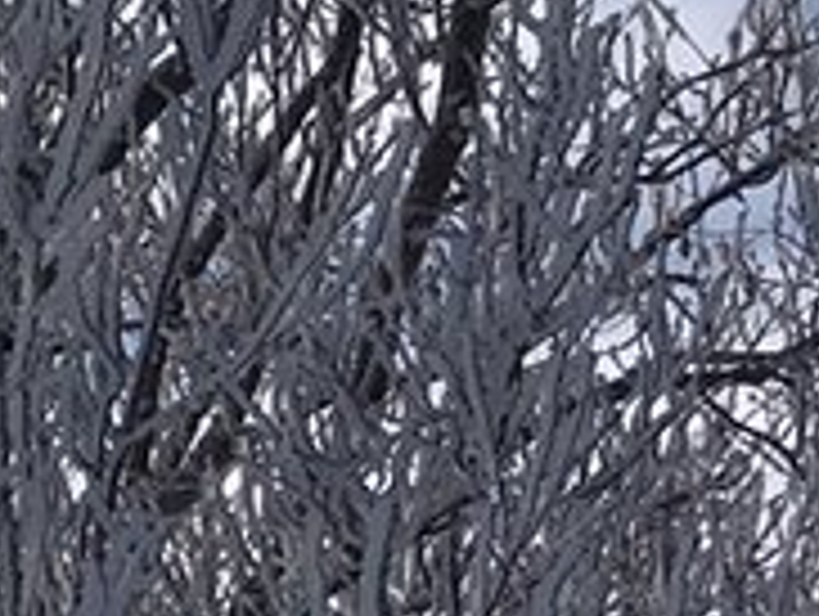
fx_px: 4525
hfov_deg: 9.8
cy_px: 1641
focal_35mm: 191
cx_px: -702
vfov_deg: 7.2
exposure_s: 1/4525
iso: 25
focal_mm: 4.15
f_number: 2.2
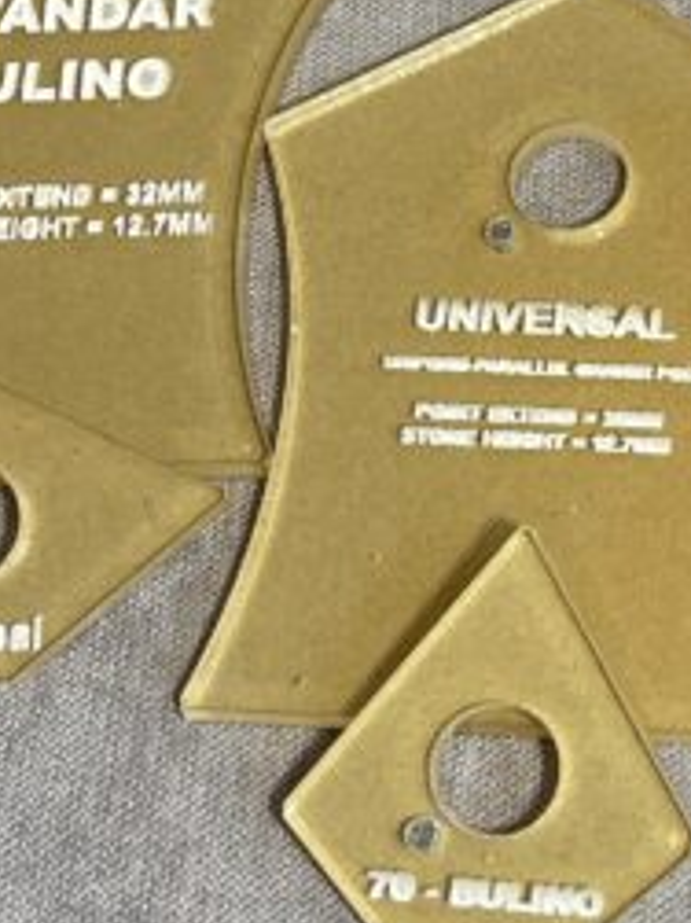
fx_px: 2824
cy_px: 136
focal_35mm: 106
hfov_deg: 13.5
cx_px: 867
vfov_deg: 18.3
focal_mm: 5.1
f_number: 1.6
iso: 100
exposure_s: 1/100
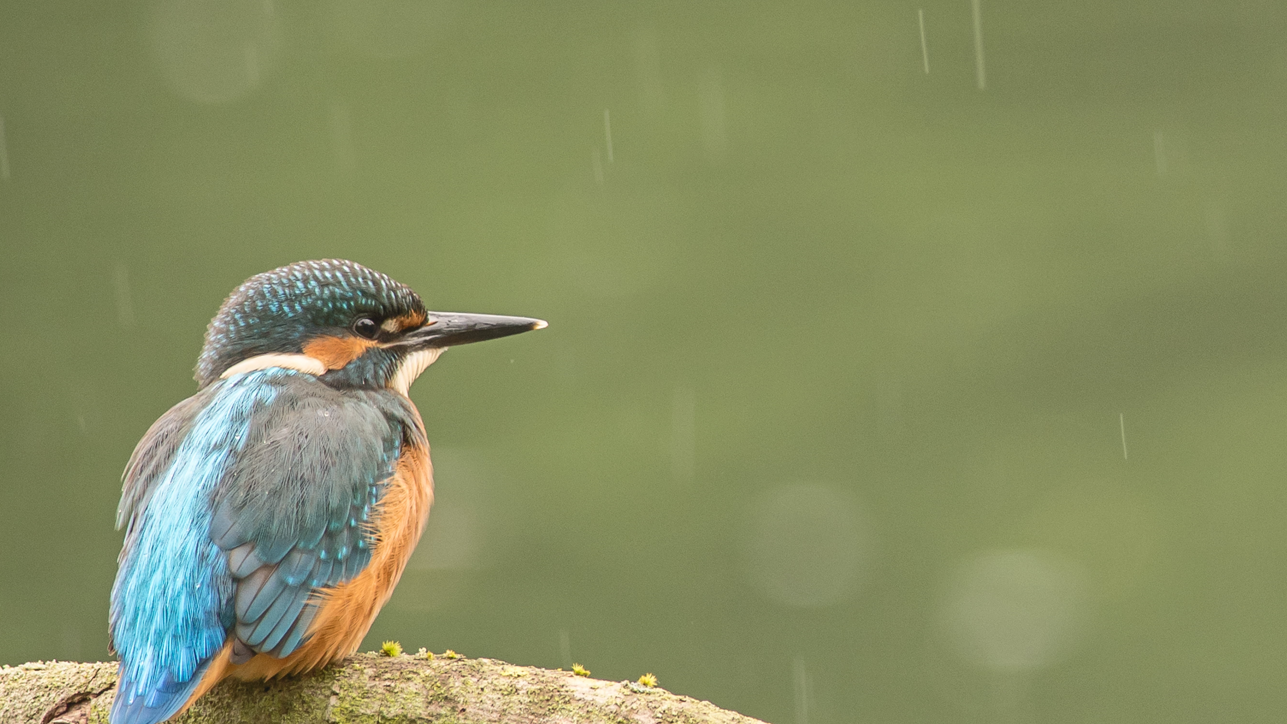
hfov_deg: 2.9
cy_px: 425
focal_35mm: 740
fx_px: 25253
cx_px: 574
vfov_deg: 1.6
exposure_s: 1/160
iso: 200
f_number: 5.6
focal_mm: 420
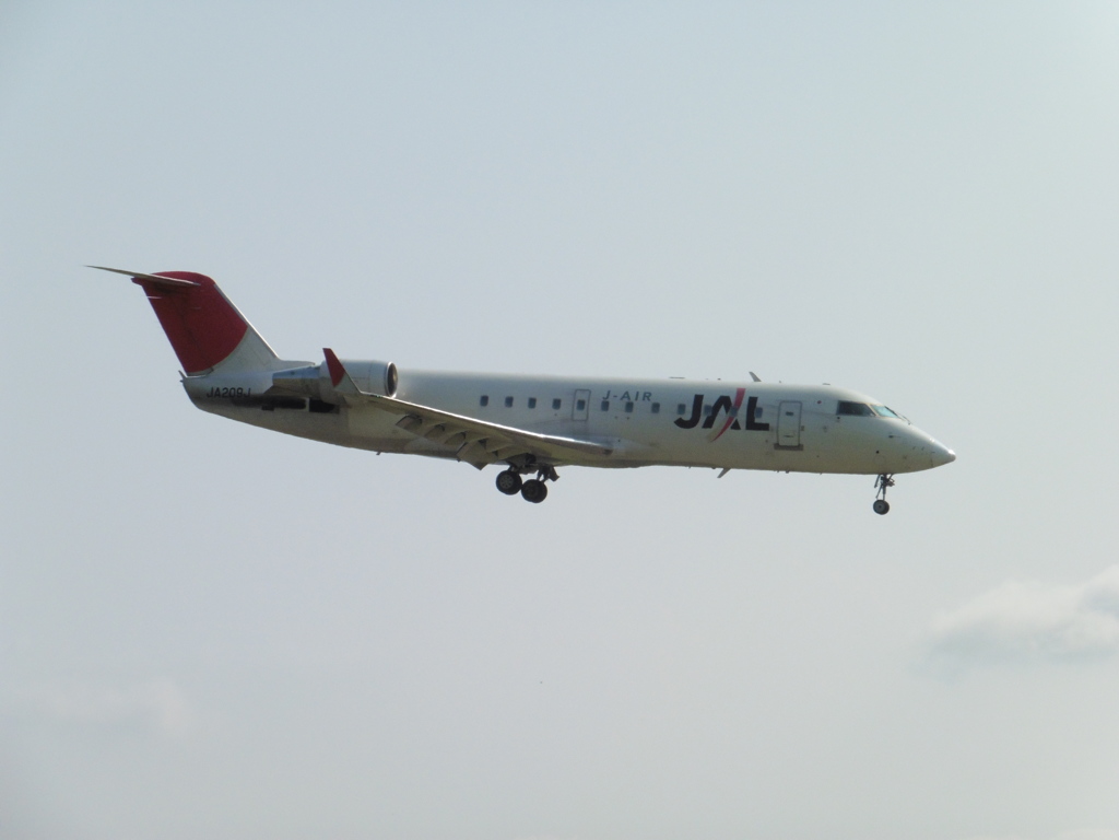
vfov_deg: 7.5
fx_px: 6433
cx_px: 560
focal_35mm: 199
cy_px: 420
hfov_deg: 9.9
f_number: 6.3
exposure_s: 1/1250
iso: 200
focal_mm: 35.6
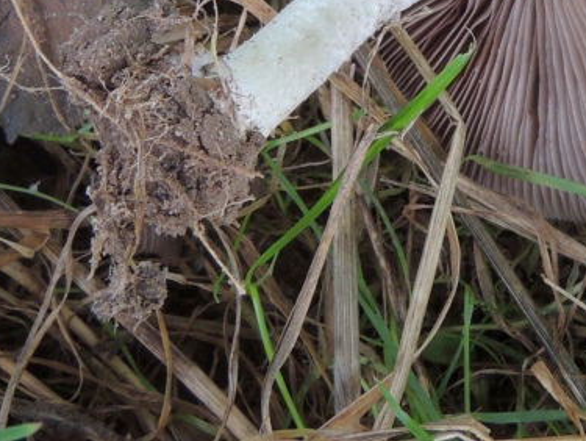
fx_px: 1525
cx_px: 509
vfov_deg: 15.9
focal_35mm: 90
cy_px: -72
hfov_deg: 21.3
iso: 200
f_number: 7.9
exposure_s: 1/20
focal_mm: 5.8
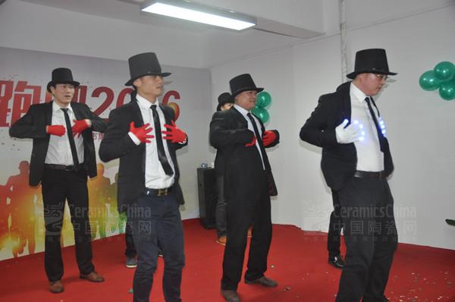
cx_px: 228
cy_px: 151
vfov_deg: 36.8
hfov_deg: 53.2
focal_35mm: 36
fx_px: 454
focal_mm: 24
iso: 800
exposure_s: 1/60
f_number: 3.8
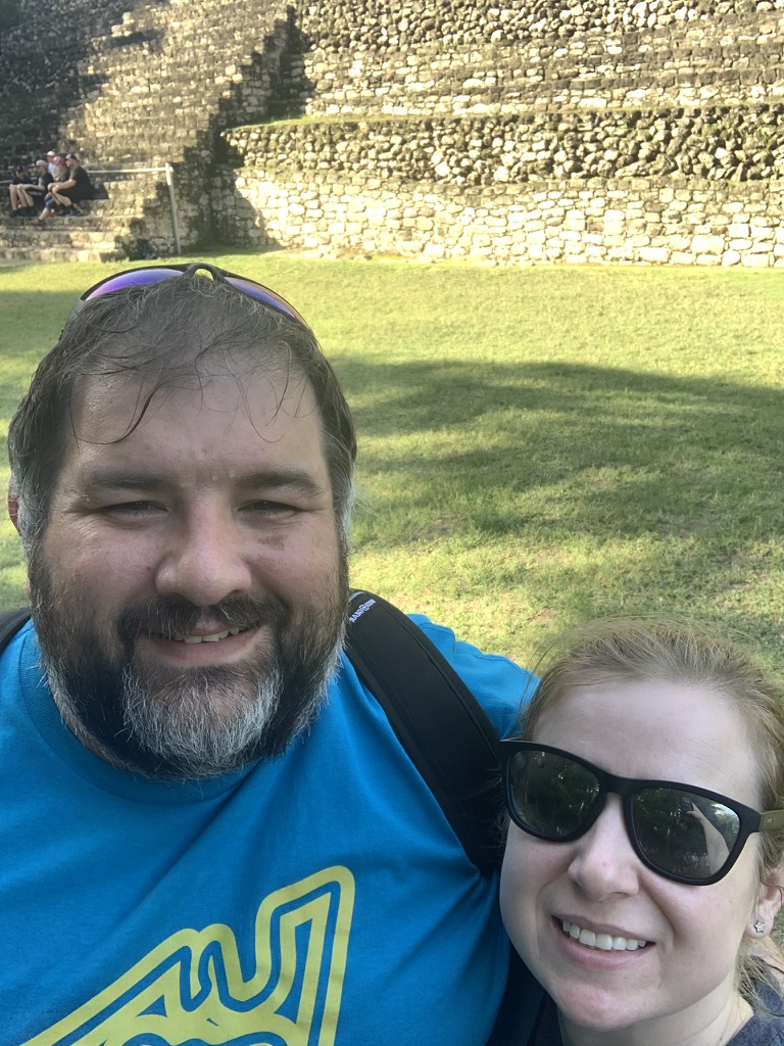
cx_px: 392
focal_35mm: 32
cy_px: 523
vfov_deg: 56.8
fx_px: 966
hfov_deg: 44.2
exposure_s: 1/121
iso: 50
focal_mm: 2.87
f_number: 2.2
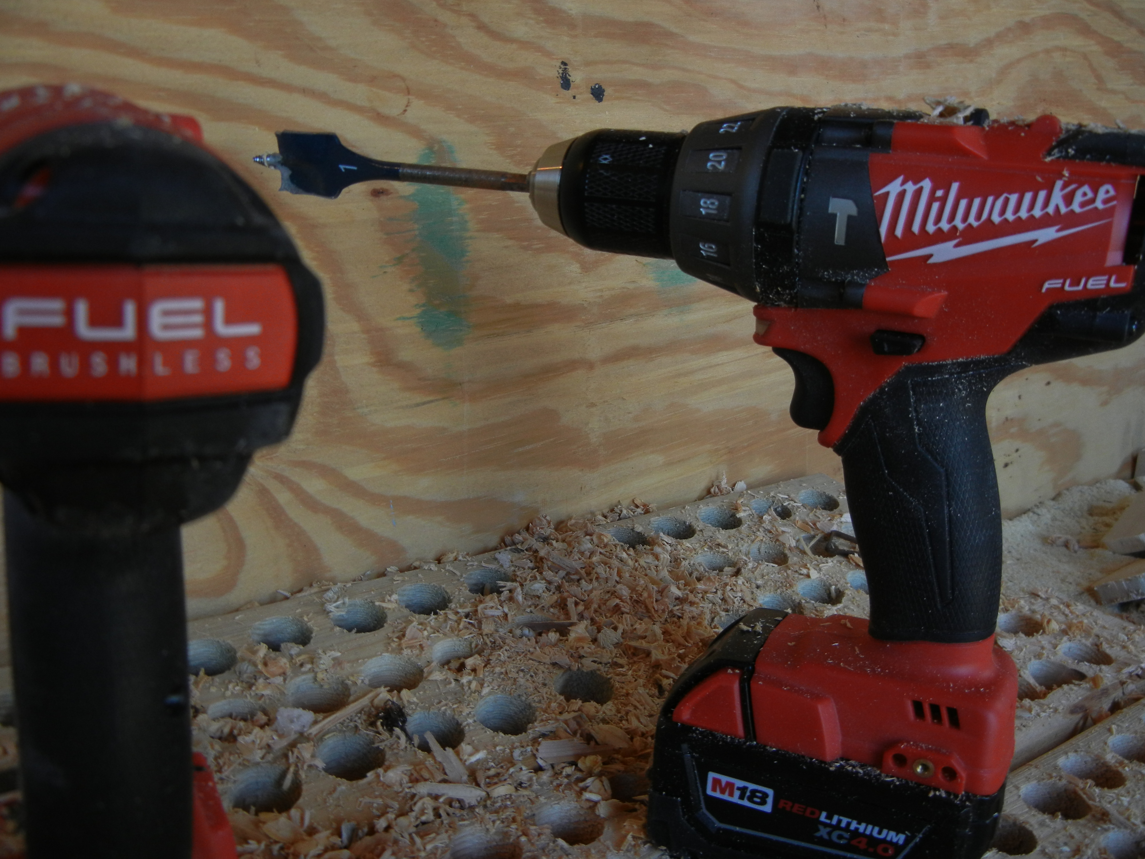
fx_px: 1125
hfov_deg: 54.0
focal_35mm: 34
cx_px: 572
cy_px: 430
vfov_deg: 41.8
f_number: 3.6
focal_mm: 6.2
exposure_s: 1/72.1
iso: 160
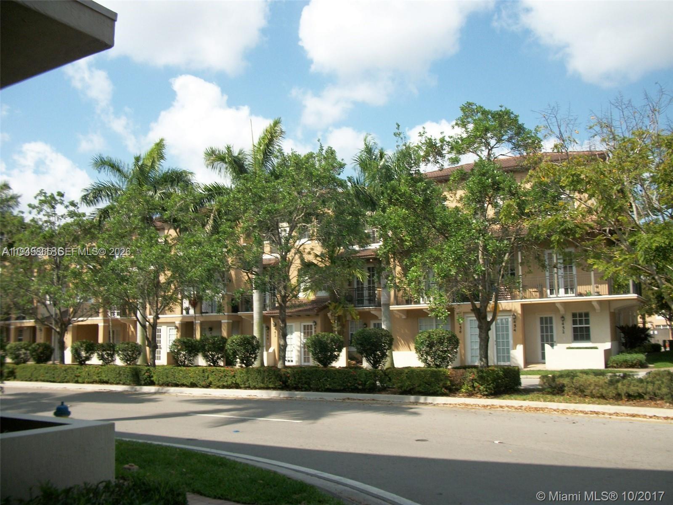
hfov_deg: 56.8
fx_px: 622
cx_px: 336
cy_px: 252
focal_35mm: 32
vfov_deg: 44.2
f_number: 8.8
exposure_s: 1/160
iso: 80
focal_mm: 5.7
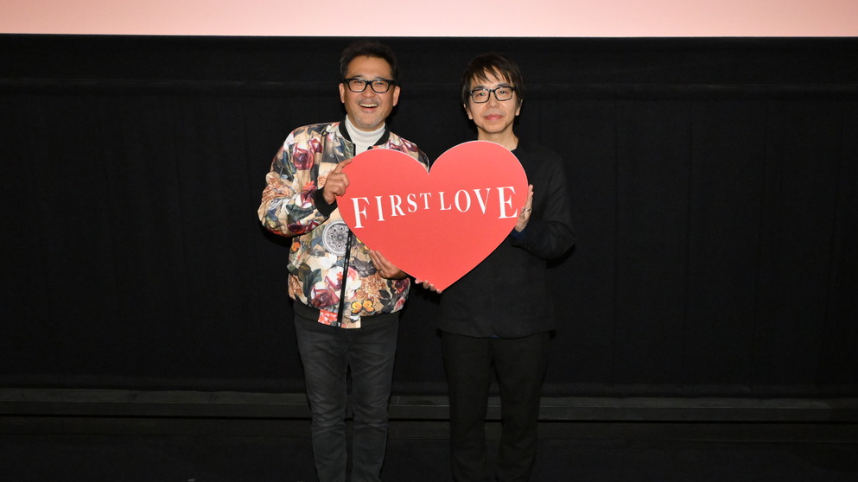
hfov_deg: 52.8
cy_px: 279
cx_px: 429
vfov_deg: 31.1
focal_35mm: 38
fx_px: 864
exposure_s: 1/200
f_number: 4
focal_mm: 24
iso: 4000
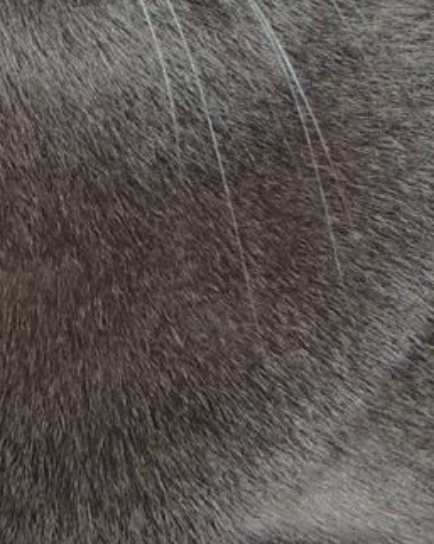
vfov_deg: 5.8
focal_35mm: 330
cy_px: -184
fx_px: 5306
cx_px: -51
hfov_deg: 4.7
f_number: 4
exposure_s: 1/60
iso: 200
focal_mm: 15.1
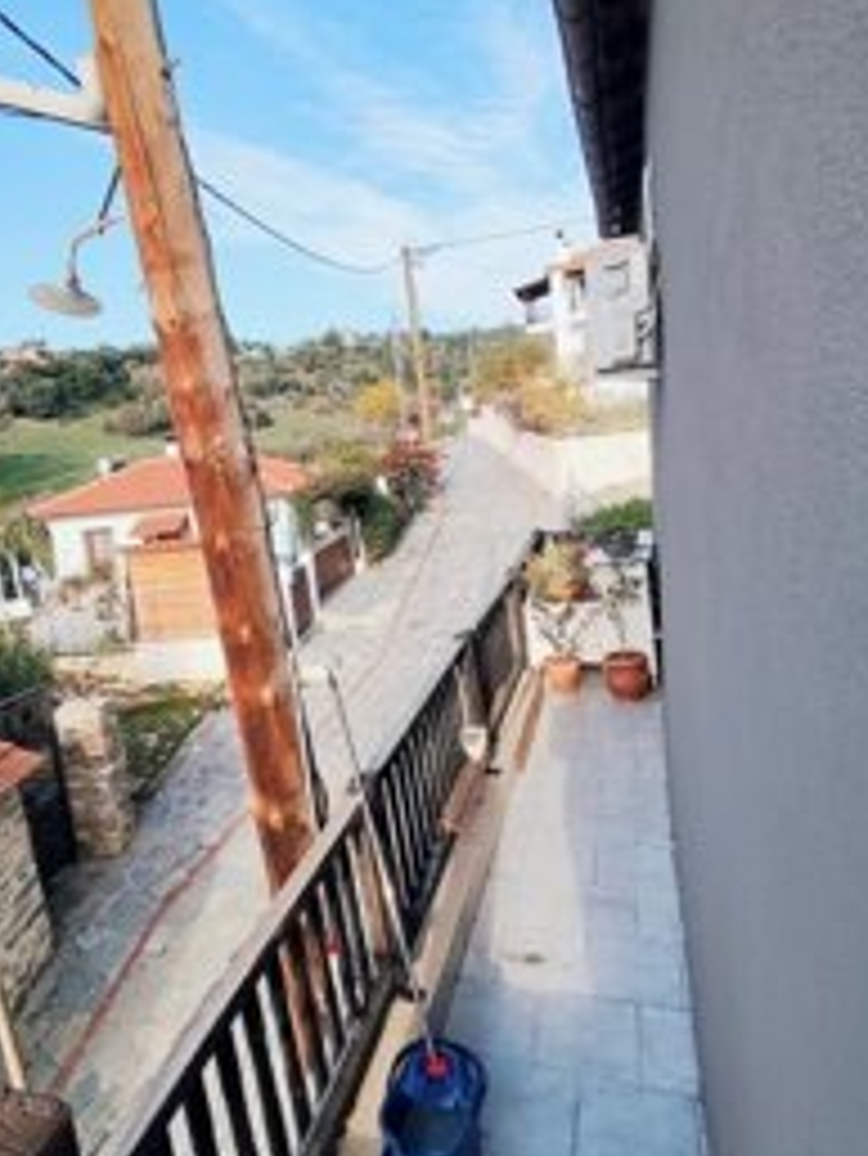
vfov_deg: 78.9
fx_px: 702
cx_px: 326
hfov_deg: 62.6
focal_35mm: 21
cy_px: 558
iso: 50
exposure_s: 1/753
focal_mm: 1.65
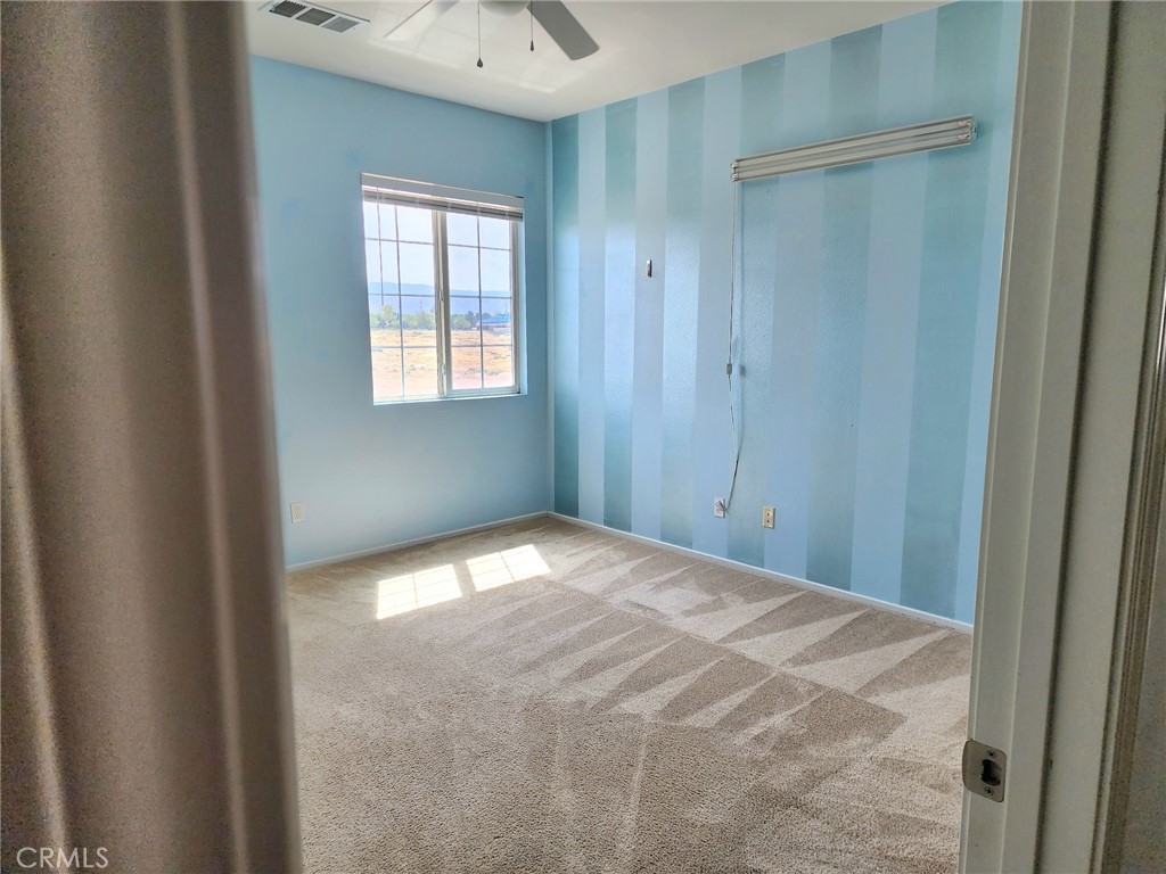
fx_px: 775
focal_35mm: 23
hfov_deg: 73.9
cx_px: 583
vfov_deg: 58.9
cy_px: 437
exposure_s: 1/182
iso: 40
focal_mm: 6.4
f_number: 1.8
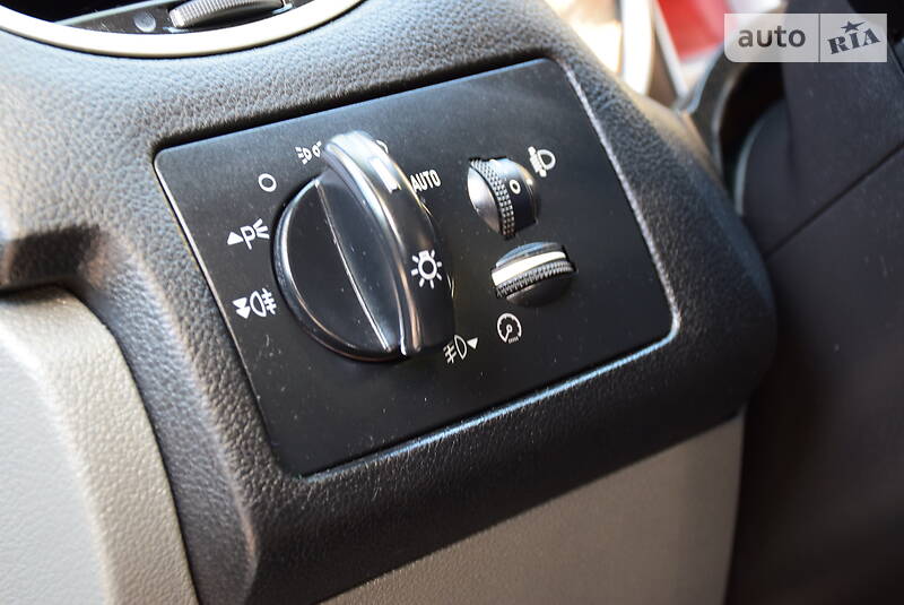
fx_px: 1810
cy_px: 302
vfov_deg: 19.0
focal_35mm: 72
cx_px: 452
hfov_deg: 28.0
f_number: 6.3
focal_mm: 48
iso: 900
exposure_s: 1/15
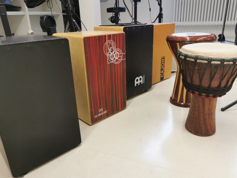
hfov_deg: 65.3
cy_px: 89
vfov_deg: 51.4
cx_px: 118
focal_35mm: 27
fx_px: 185
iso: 125
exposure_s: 1/60
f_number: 1.6
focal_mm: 5.56
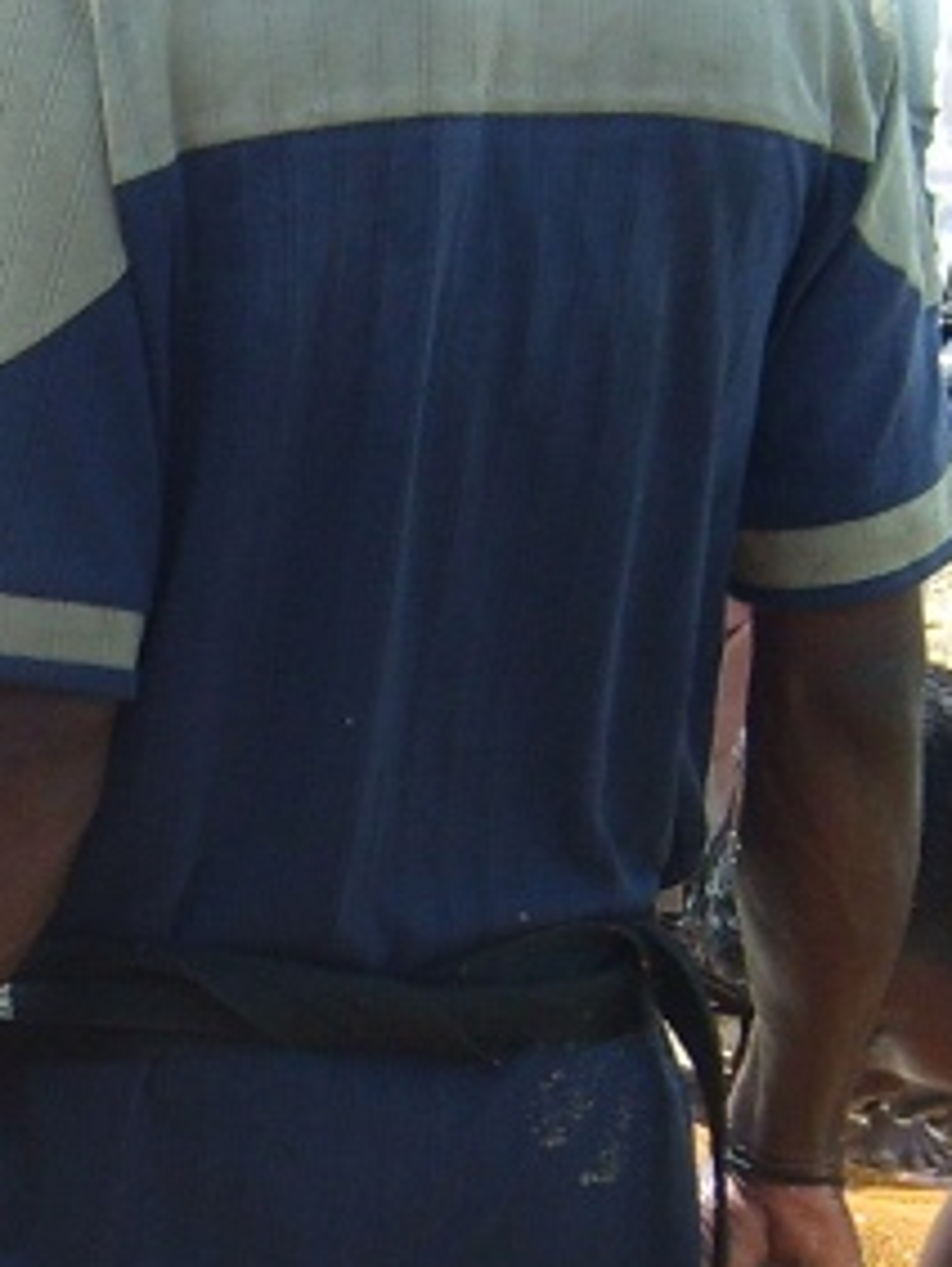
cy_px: 1033
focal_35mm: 127
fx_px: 4650
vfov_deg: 15.4
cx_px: -103
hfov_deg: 11.5
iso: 50
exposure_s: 1/350
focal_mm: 5.8
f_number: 2.8
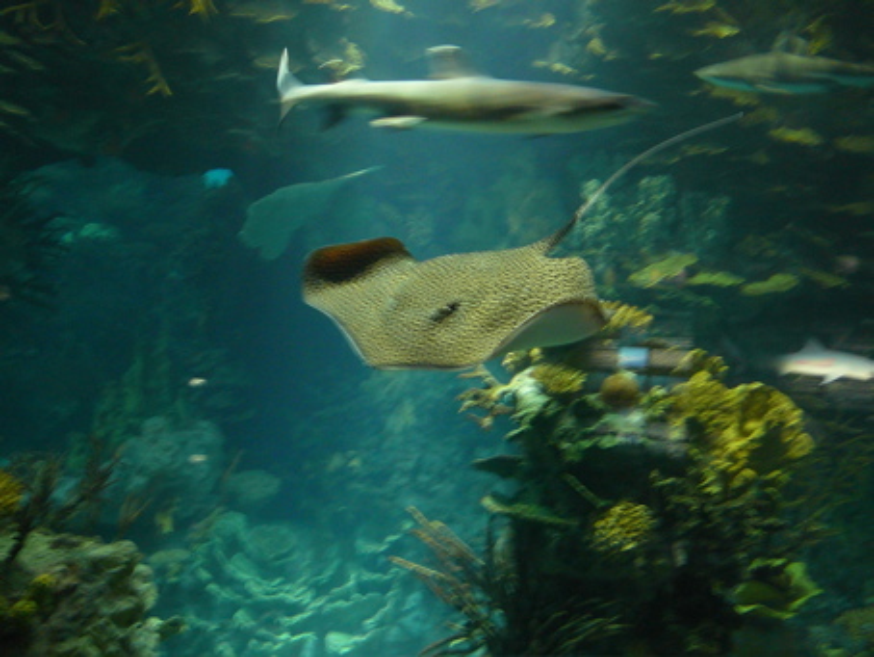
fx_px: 884
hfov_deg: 52.6
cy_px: 328
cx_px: 437
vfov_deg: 40.7
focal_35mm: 35
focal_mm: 5.2
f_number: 2.8
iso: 200
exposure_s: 1/8
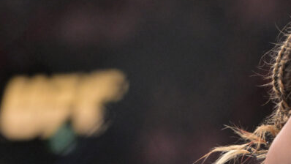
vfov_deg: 2.2
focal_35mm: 543
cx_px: 381
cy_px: 165
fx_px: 4190
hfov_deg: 4.0
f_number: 3.2
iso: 3200
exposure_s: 1/1600
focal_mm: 165
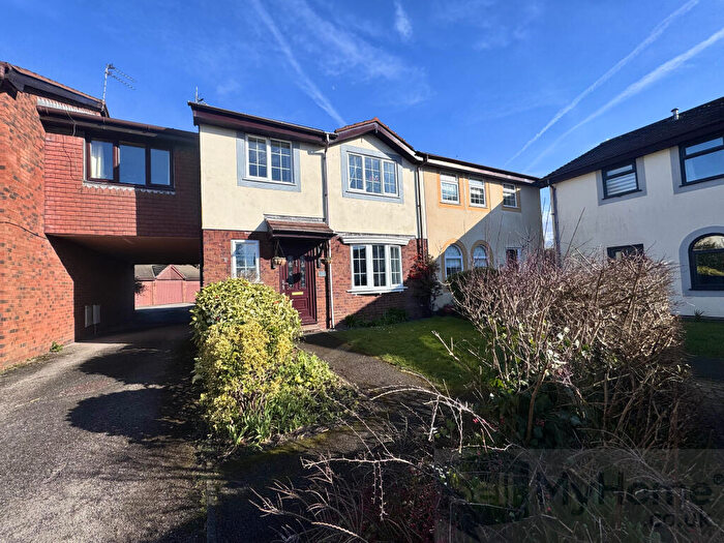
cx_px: 362
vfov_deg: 85.7
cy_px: 272
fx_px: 293
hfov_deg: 102.1
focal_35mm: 14
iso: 40
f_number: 2.2
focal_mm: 2.22
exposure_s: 1/2584
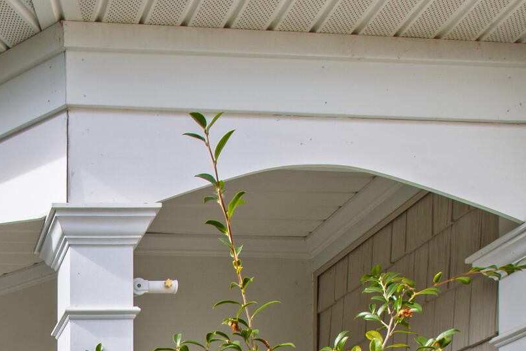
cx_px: -89
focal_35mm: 56
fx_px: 818
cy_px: 613
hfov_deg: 30.7
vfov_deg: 19.1
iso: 100
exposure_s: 1/125
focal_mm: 10
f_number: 8
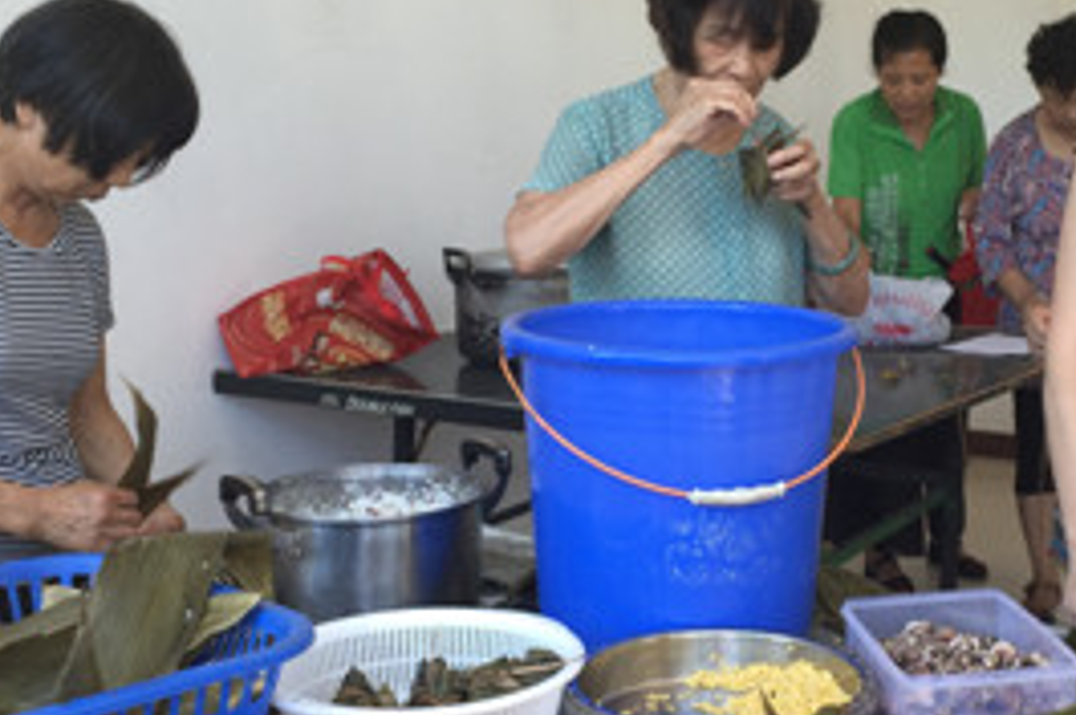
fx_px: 1702
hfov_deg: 34.7
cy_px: 392
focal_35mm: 57
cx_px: 743
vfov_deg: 23.7
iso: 32
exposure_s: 1/60
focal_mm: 4.15
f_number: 2.2
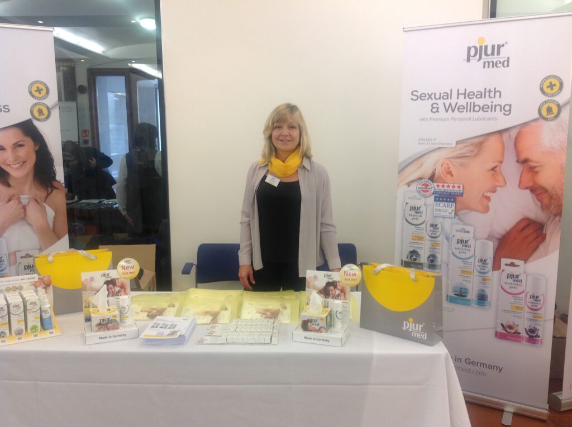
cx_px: 286
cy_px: 214
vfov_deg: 40.6
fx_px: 578
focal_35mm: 35
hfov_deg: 52.7
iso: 50
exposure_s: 1/20
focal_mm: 4.28
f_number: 2.4
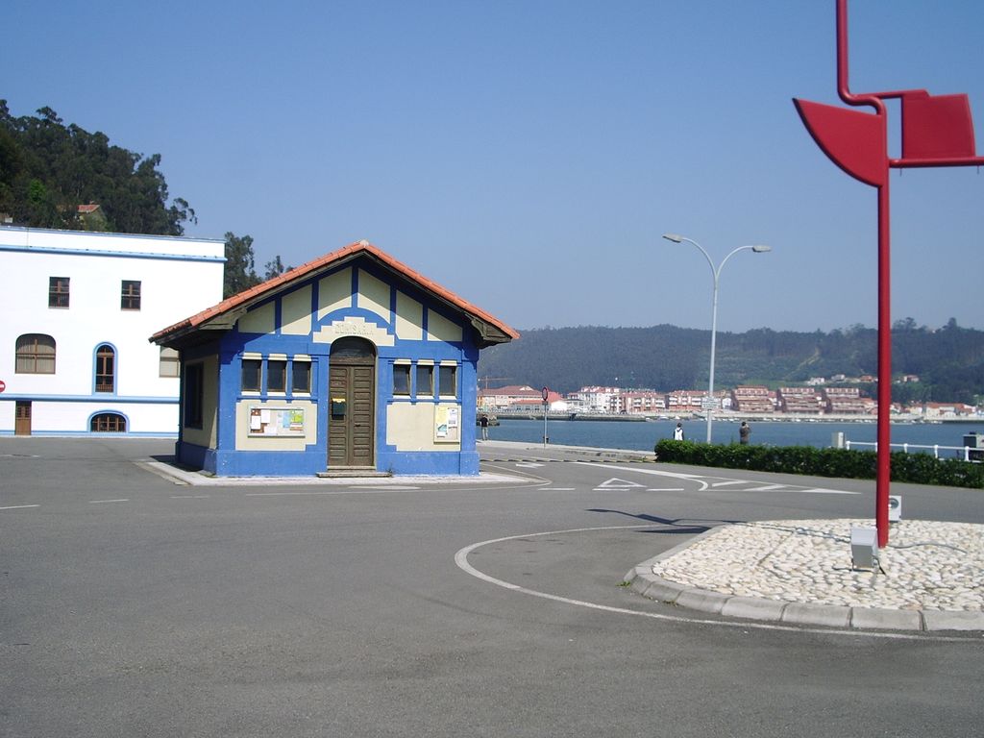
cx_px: 492
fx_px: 1165
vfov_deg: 35.1
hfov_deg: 45.8
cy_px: 369
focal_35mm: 41
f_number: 4.6
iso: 50
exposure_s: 1/500
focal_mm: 6.8
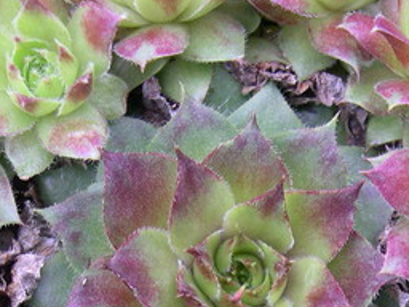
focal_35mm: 95
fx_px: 1122
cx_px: 241
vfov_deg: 15.0
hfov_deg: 20.6
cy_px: 368
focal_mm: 8
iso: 100
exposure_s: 1/34.3
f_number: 2.8
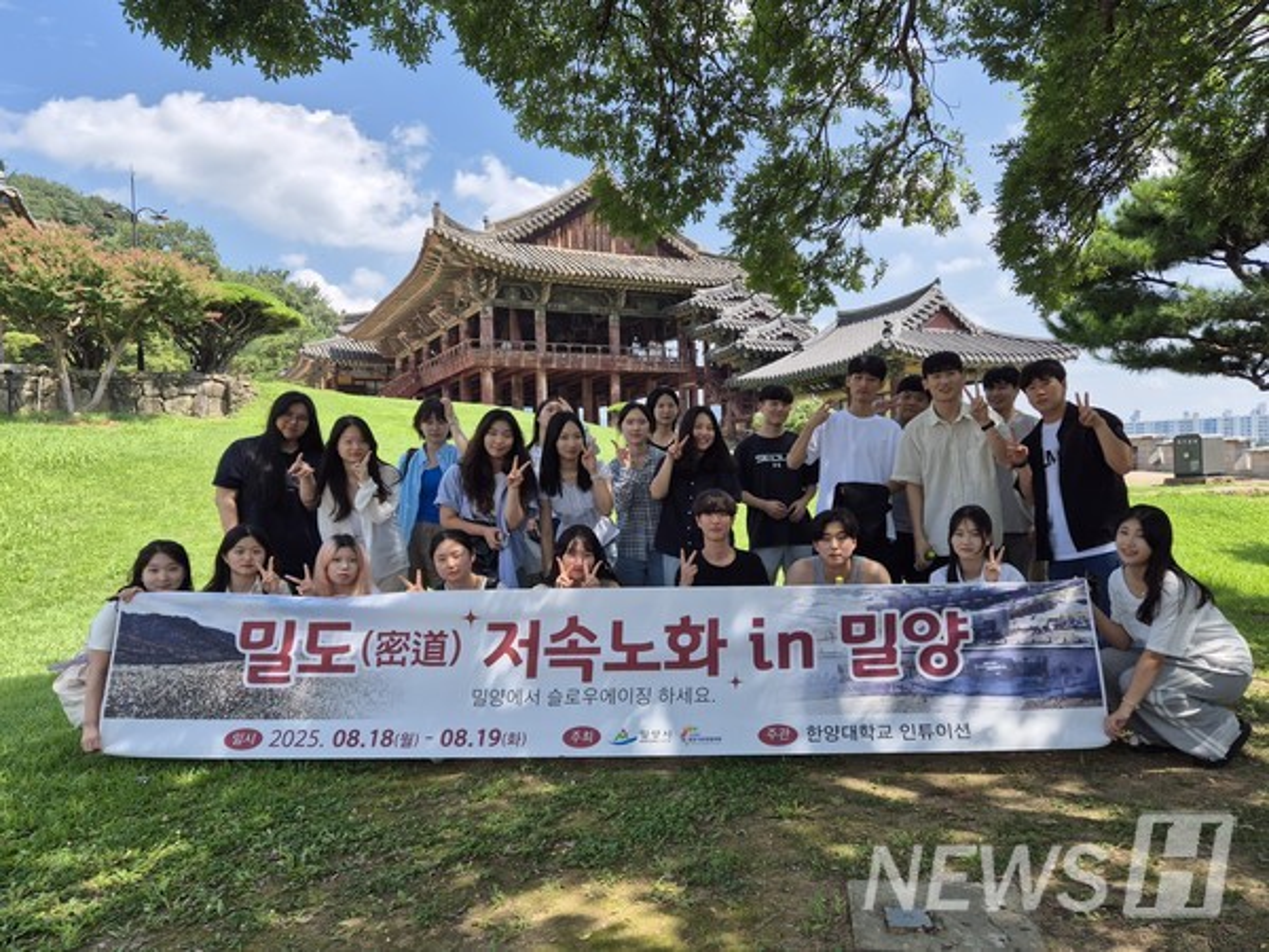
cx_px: 634
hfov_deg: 73.9
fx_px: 843
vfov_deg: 58.9
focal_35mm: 23
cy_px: 476
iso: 25
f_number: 1.8
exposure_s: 1/1120
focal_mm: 5.4
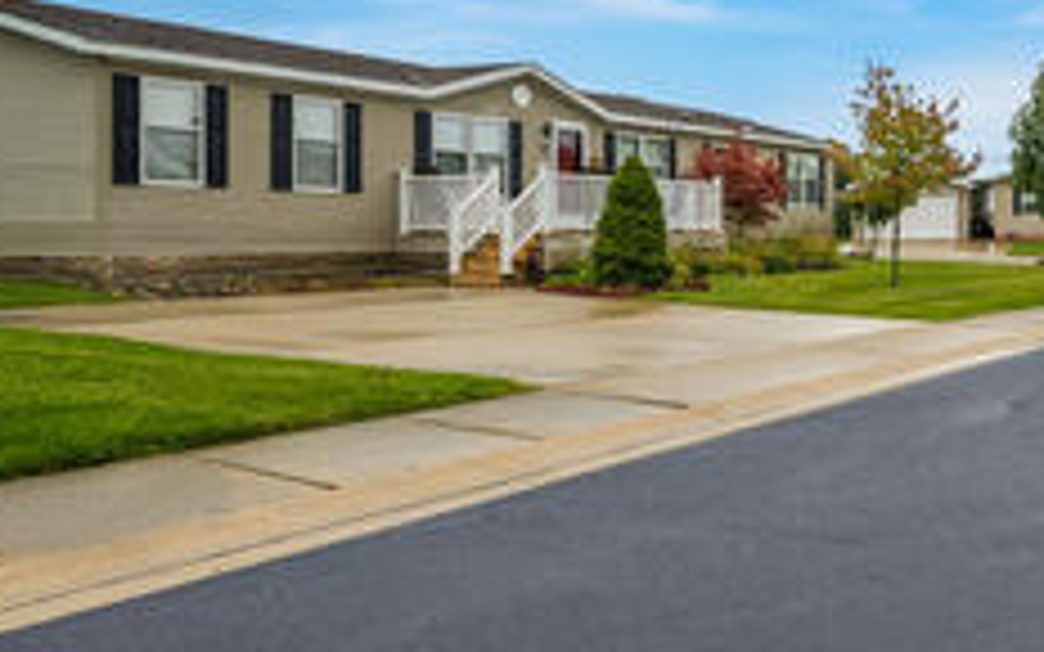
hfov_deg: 45.1
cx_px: 1001
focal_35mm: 38
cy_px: 211
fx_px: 1081
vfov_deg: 33.3
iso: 320
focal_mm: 14
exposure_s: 1/160
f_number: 8
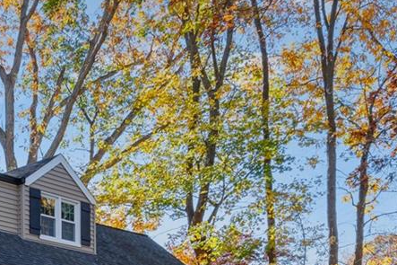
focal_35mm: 74
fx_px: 816
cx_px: -85
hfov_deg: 24.6
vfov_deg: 16.3
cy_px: 432
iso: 250
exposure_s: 1/200
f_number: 5.6
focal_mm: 16
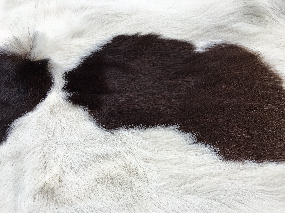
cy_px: 106
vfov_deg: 48.2
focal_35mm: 29
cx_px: 142
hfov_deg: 61.7
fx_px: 239
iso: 32
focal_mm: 4.15
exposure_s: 1/100
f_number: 2.2
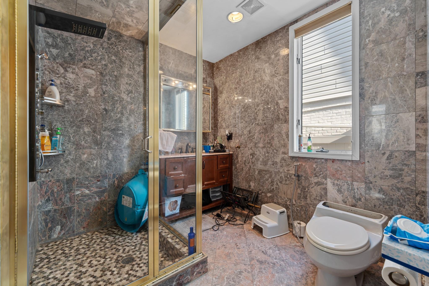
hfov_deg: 104.3
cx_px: 214
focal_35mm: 14
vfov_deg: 81.2
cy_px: 143
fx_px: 167
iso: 200
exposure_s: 1/2.5
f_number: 10
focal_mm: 14
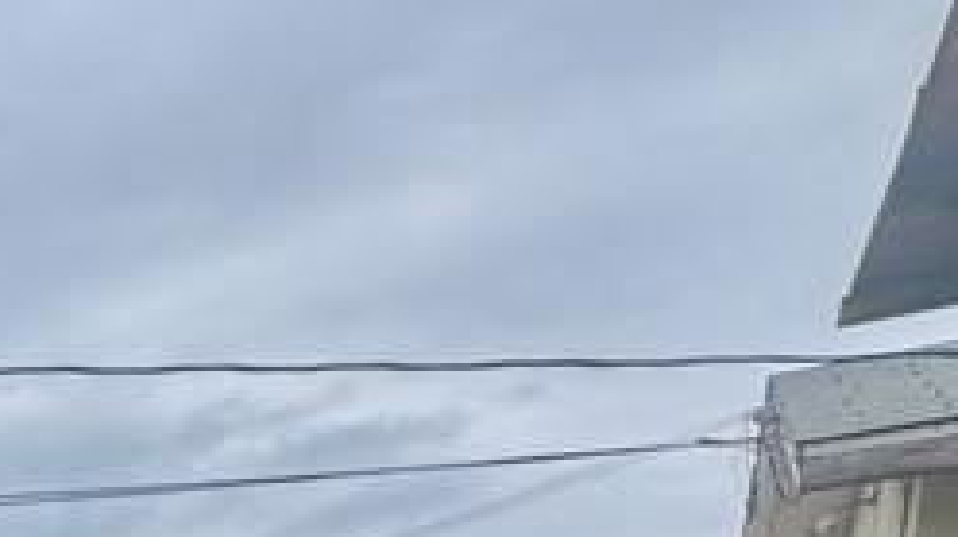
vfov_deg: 14.3
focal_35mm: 63
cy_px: 1205
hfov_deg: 20.8
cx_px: -827
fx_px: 1599
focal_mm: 2.22
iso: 40
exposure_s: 1/1110
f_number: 2.2
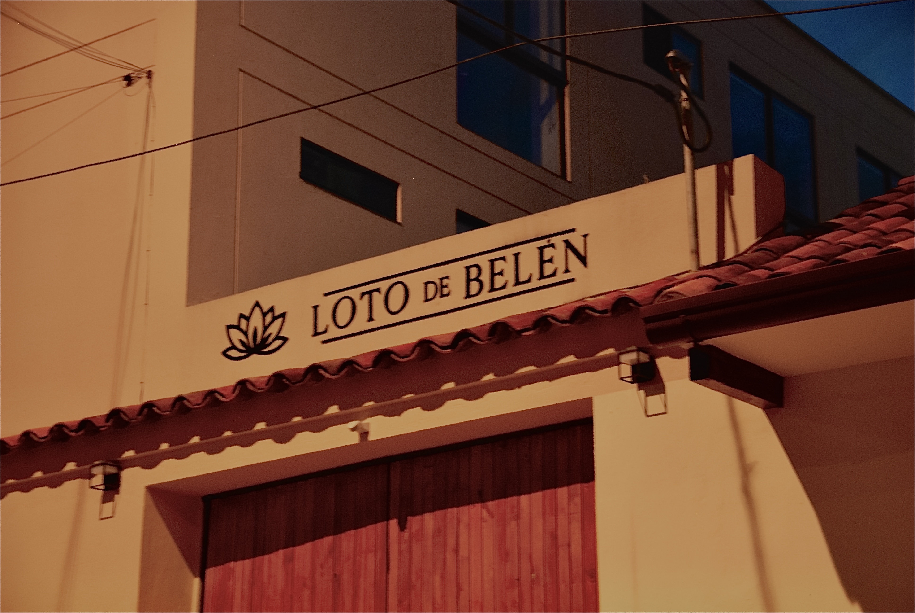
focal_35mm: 78
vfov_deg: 17.5
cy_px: 306
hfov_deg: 26.0
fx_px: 1985
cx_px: 458
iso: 1000
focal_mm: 52
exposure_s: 1/4
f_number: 5
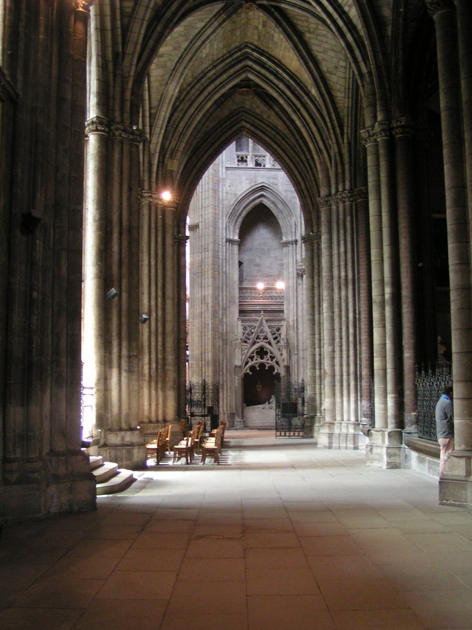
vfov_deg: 47.9
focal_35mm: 39
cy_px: 309
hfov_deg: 36.8
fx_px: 709
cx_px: 241
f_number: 2.8
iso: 200
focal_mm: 5.8
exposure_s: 1/6
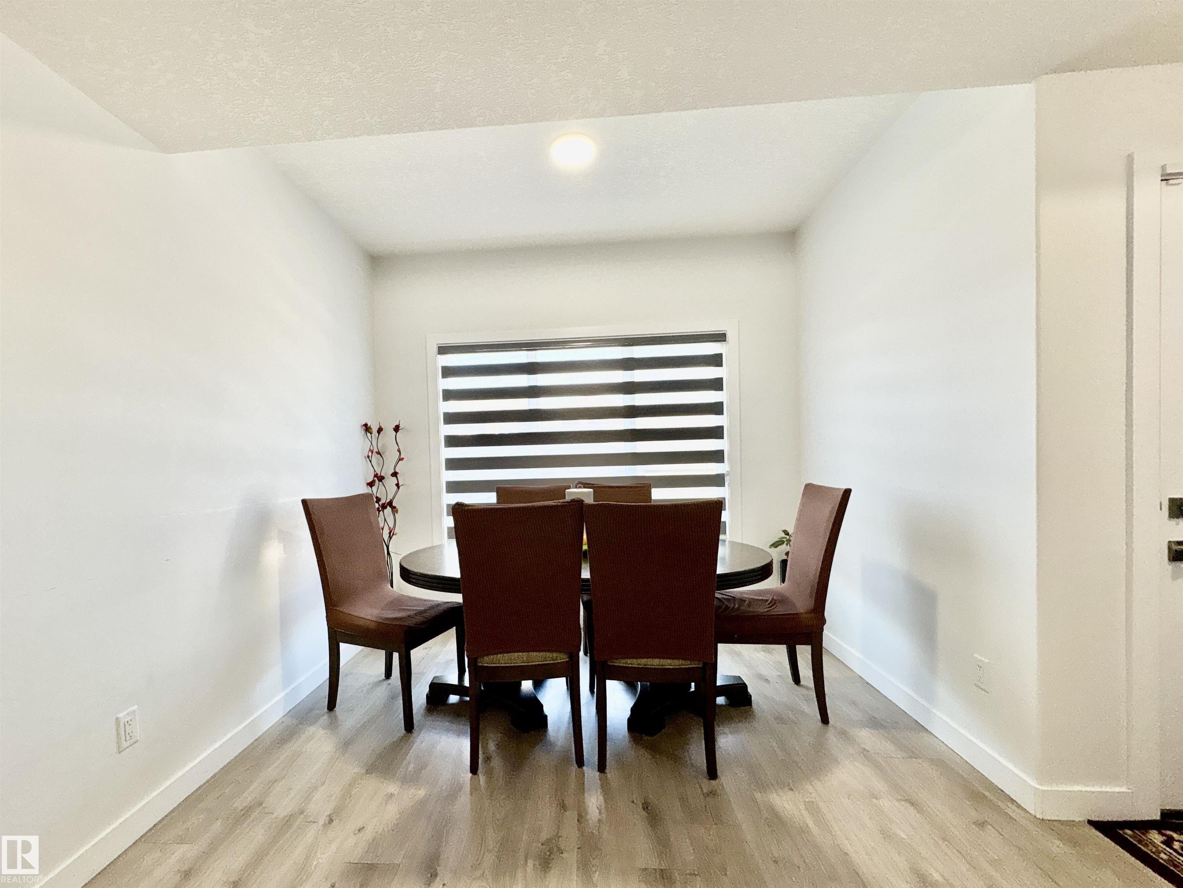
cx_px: 592
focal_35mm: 14
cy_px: 444
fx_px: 478
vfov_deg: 85.7
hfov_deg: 102.1
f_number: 2.2
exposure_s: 1/120
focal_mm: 2.22
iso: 160
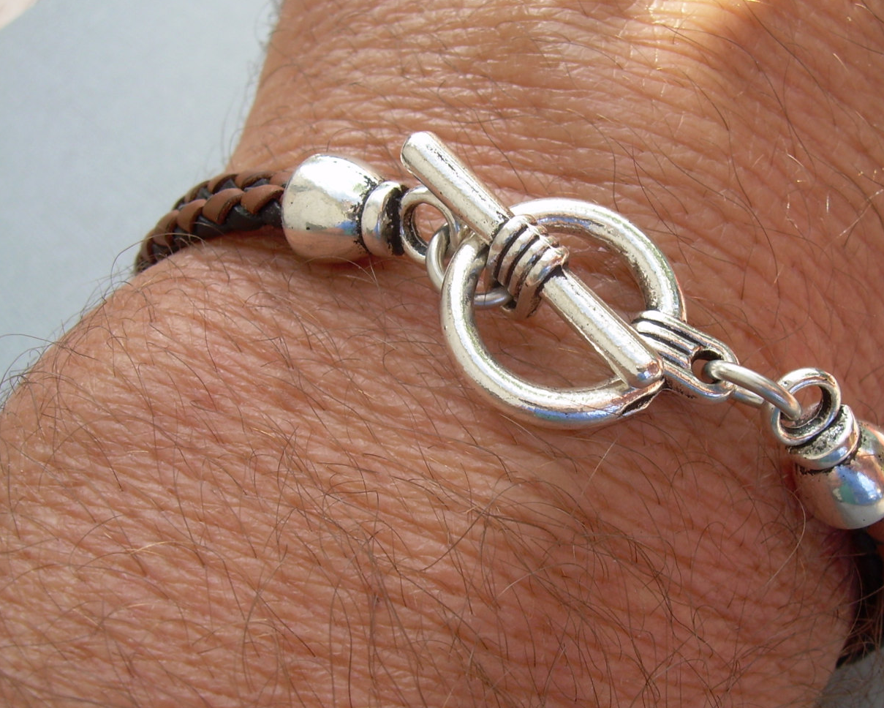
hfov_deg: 40.2
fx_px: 1204
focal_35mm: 46
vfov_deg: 32.8
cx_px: 509
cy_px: 356
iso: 50
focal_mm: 6.3
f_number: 4.6
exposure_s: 1/136
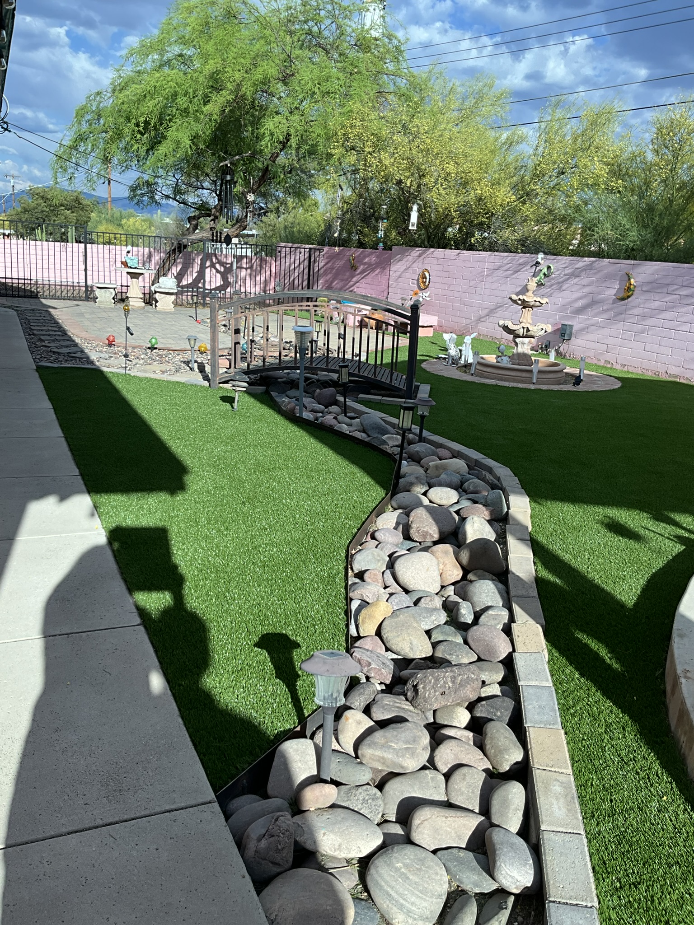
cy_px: 462
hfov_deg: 48.2
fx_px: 775
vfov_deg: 61.7
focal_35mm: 29
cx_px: 347
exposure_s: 1/962
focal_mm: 3
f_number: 1.8
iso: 25
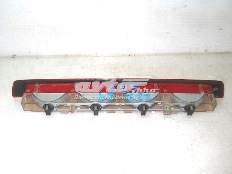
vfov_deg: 35.1
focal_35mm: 41
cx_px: 116
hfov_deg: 45.8
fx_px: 275
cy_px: 87
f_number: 5.5
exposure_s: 1/40
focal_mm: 6.72
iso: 100
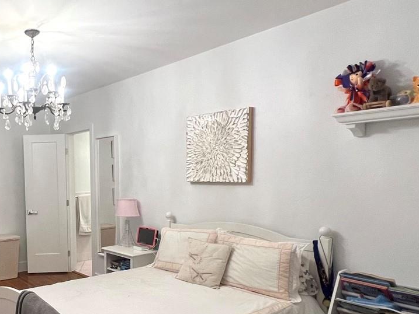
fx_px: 351
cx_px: 48
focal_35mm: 29
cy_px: 201
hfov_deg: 54.4
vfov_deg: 47.7
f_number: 1.8
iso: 160
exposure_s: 1/120
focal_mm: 1.57
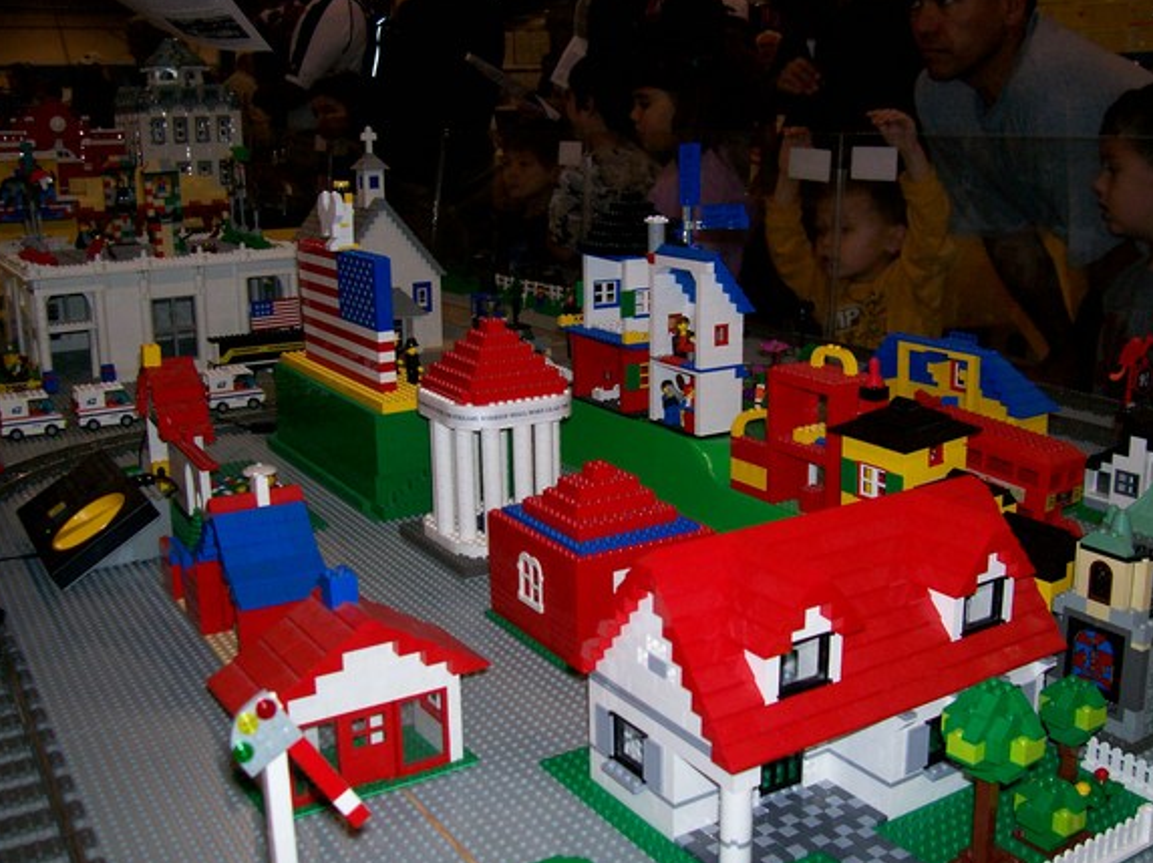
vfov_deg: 37.7
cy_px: 408
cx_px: 616
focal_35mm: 38
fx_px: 1265
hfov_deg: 49.0
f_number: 2.7
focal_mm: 5.6
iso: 140
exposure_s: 1/112
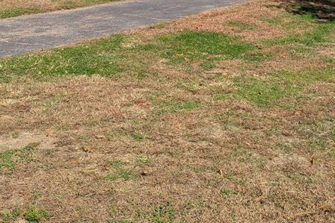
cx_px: 227
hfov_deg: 34.7
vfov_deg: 22.5
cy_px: -19
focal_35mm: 57
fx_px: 531
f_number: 1.85
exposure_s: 1/2762
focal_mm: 6.81
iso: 40
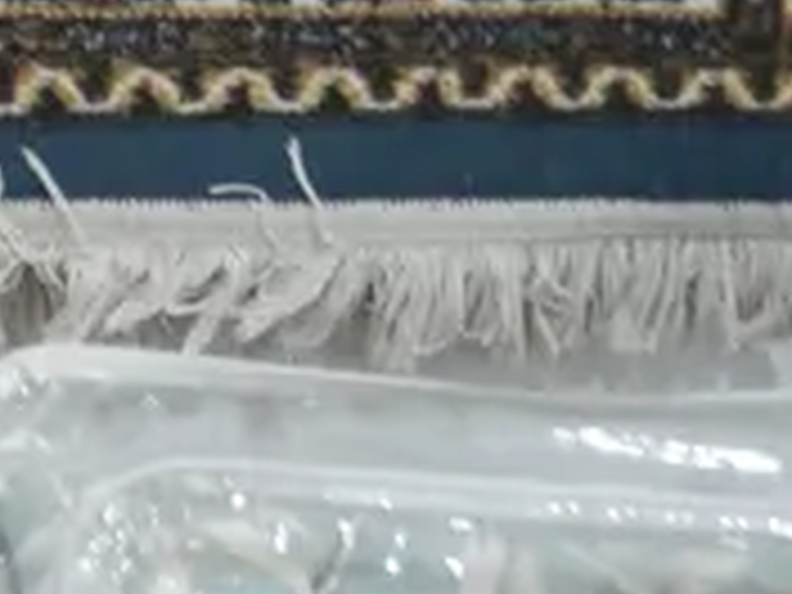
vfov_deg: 8.0
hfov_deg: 10.5
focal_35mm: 163
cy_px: -1082
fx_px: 3729
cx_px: -1066
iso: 1250
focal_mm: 14
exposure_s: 1/60
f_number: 3.5
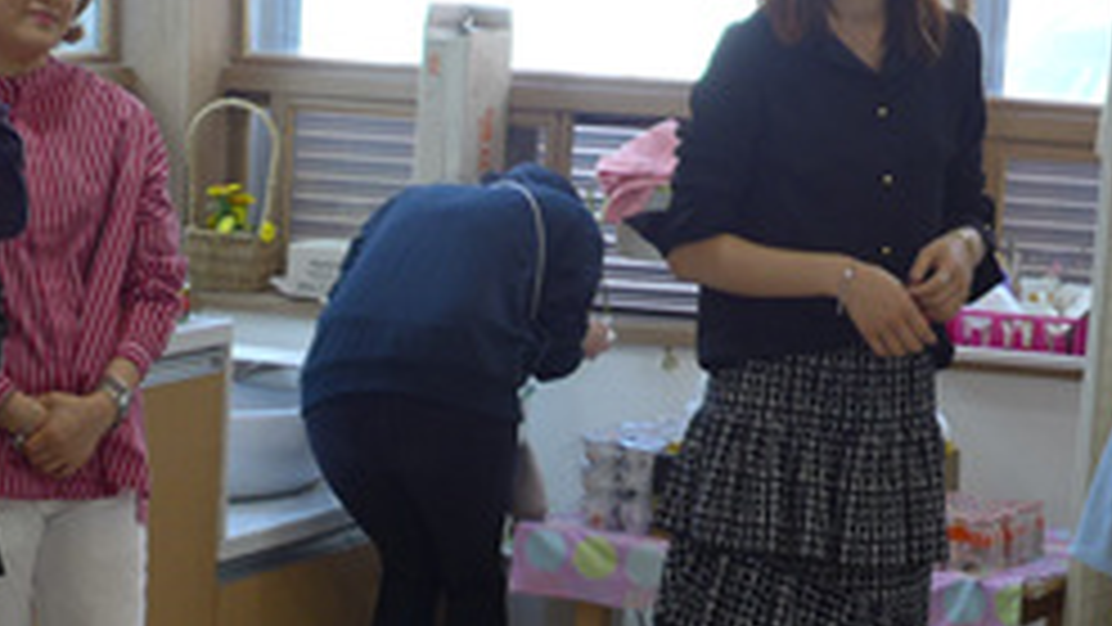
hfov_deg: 15.2
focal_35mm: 141
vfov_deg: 8.3
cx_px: 297
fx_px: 4158
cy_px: 1076
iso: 100
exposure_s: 1/80
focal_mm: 9.8
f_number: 1.9
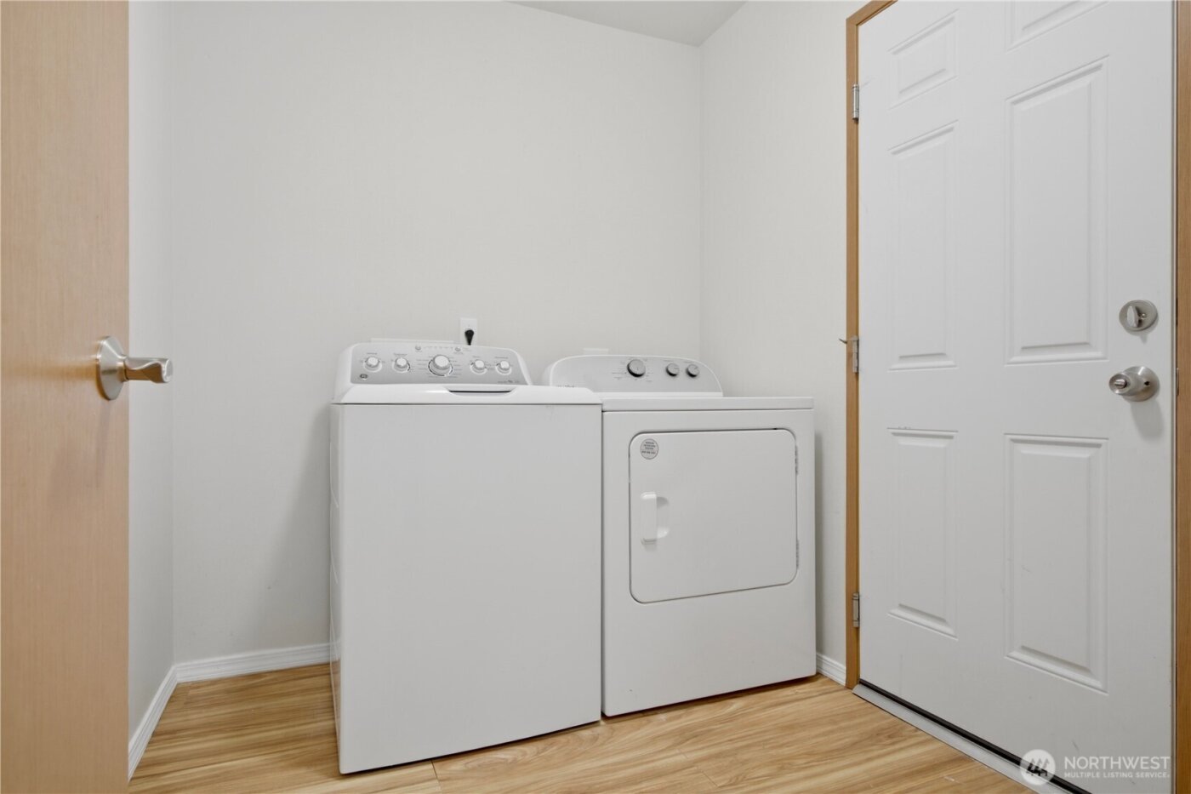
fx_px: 662
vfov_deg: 61.9
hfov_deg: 84.0
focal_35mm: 20
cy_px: 397
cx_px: 596
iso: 400
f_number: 9
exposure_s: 1.3
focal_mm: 20
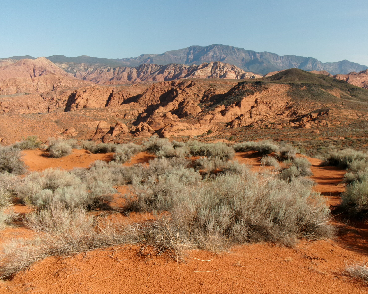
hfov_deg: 47.9
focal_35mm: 38
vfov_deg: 39.2
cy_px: 146
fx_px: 414
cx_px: 190
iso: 100
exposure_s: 1/140
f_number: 11.8
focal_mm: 6.4
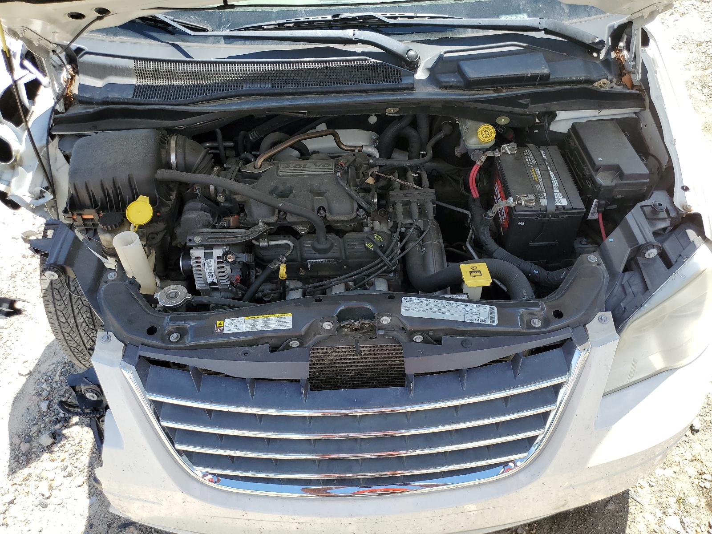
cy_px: 267
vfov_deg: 53.1
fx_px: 535
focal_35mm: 26
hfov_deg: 67.3
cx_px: 356
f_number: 1.5
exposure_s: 1/1000
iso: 50
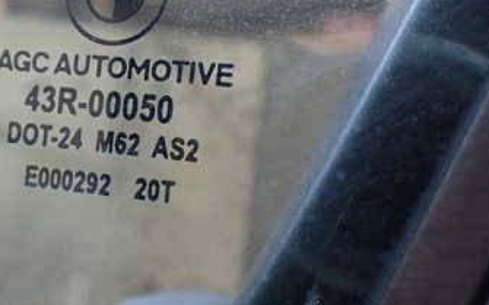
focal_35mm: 57
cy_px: 127
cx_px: 178
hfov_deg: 35.5
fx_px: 759
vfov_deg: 22.7
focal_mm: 5.4
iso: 320
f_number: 2.3
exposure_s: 1/125
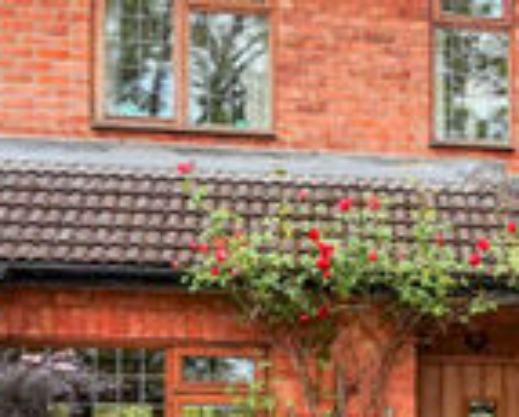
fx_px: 1693
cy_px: 294
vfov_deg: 14.0
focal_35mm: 110
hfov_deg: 15.0
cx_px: 955
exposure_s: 1/80
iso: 100
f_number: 8
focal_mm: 16
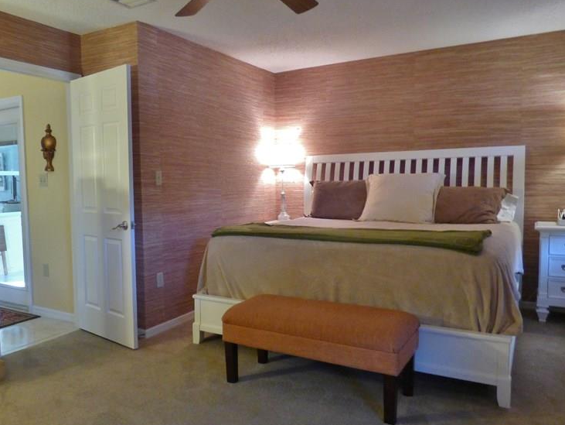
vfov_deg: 49.8
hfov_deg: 62.5
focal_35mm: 28
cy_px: 214
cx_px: 209
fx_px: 457
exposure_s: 1/30
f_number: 2.8
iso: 400
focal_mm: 3.58
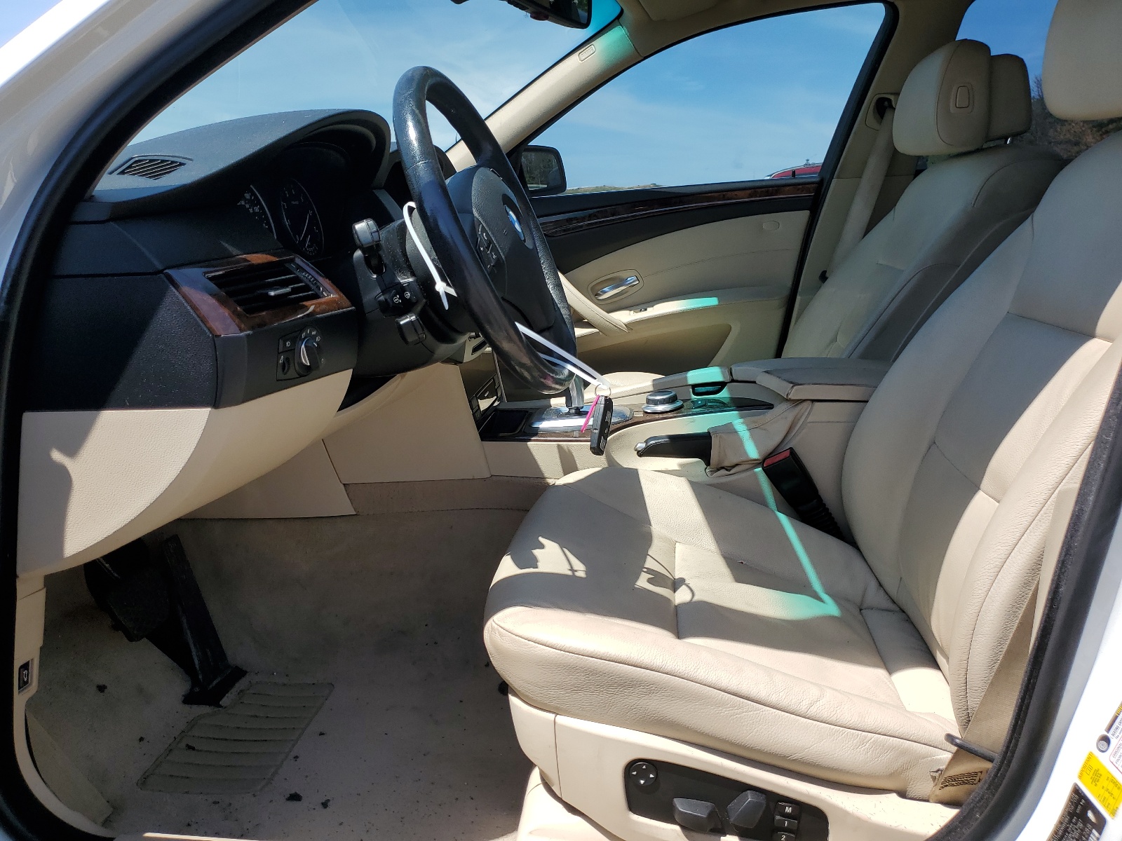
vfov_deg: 53.1
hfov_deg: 67.3
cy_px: 420
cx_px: 561
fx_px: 843
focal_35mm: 26
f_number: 1.5
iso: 50
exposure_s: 1/2000
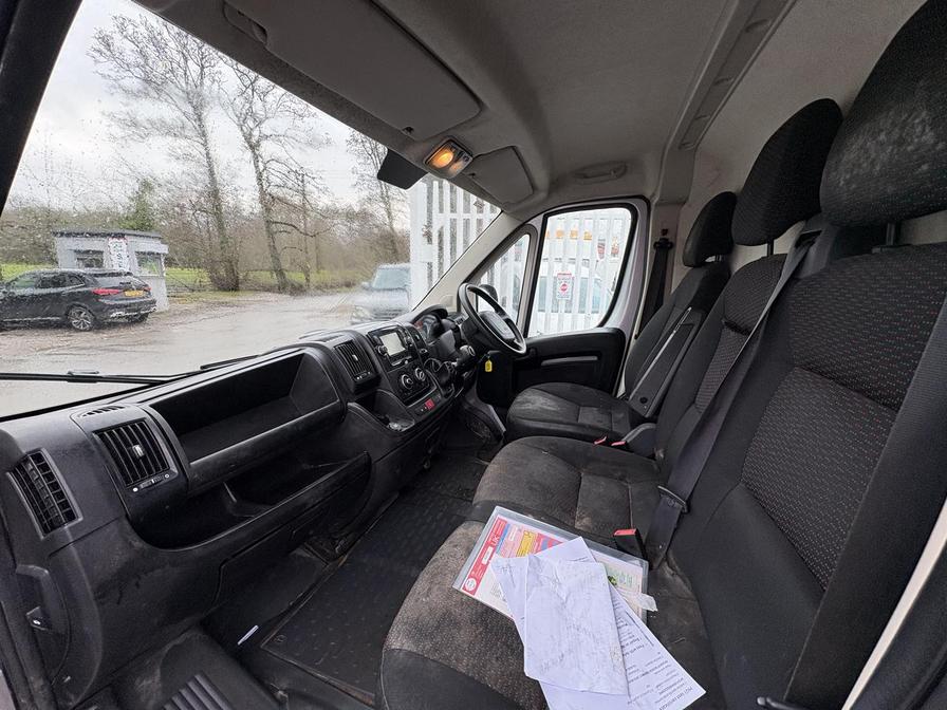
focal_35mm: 14
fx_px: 383
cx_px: 474
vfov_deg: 85.7
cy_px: 355
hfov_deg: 102.1
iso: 125
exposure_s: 1/99
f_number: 2.2
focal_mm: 2.22
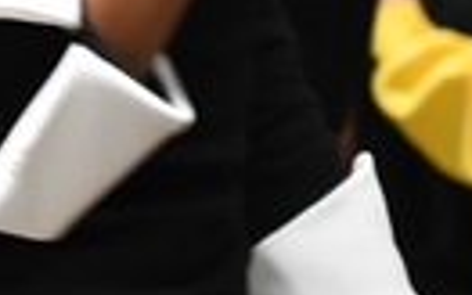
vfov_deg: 2.7
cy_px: -423
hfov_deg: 4.3
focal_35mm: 484
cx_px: -476
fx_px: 6229
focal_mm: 61
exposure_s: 1/125
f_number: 4
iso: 3200
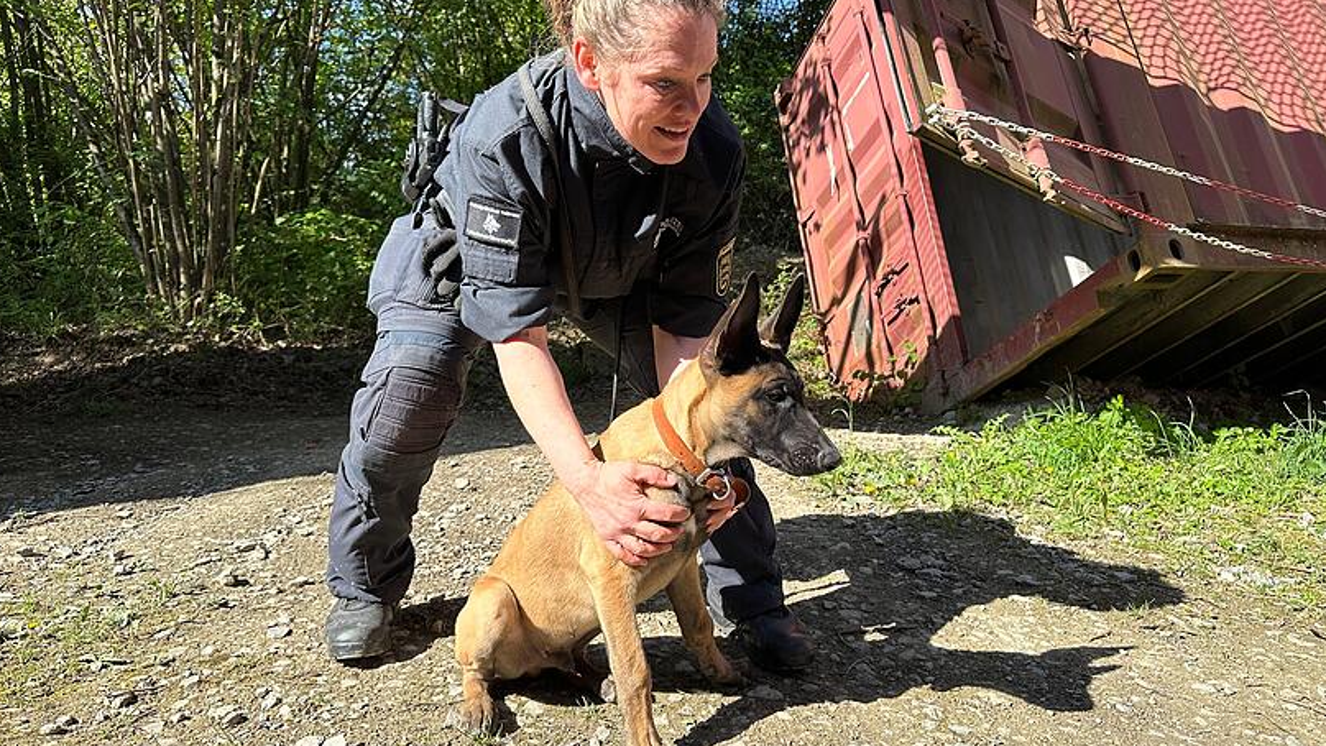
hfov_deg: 69.9
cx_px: 660
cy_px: 375
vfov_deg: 42.9
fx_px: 949
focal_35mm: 27
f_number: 1.78
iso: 80
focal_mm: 6.86
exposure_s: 1/1779
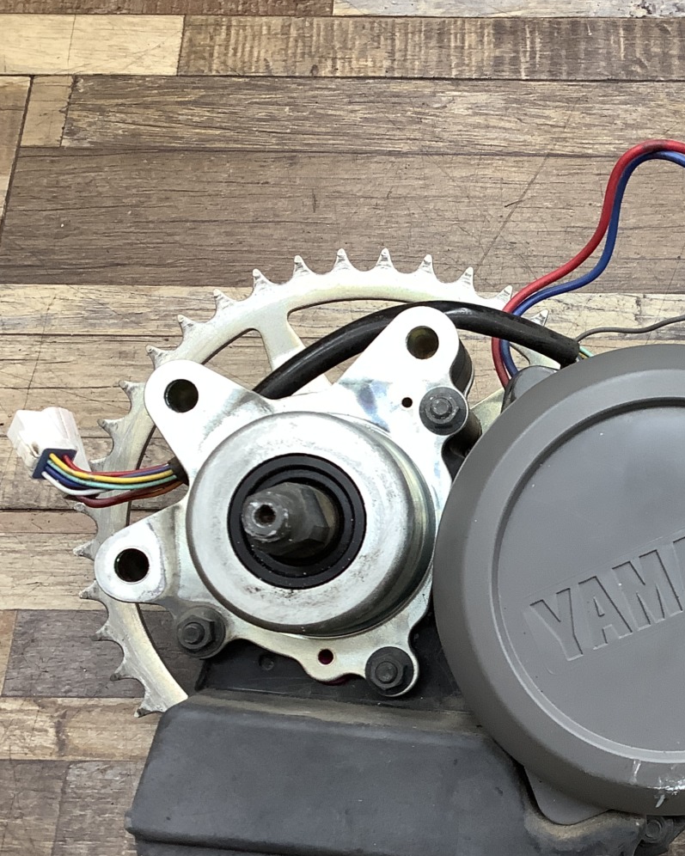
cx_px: 611
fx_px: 1267
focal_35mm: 50
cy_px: 524
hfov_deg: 29.1
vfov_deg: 37.2
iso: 100
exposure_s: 1/50
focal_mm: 3.3
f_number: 2.4
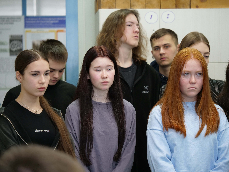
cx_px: 114
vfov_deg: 9.9
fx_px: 992
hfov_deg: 13.2
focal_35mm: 150
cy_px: 86
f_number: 2.8
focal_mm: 75
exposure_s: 1/160
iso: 800
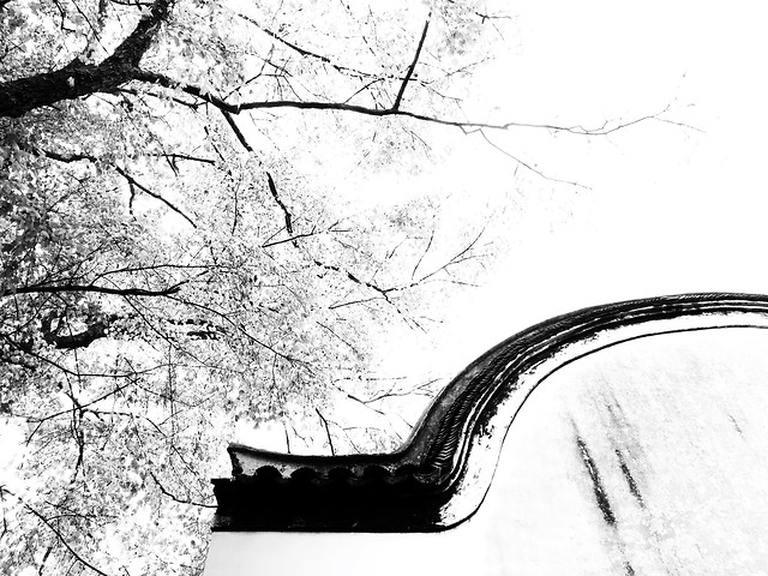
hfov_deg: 61.7
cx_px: 384
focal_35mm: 29
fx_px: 643
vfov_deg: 48.2
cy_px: 288
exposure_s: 1/189
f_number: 2.2
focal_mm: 4.15
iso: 25
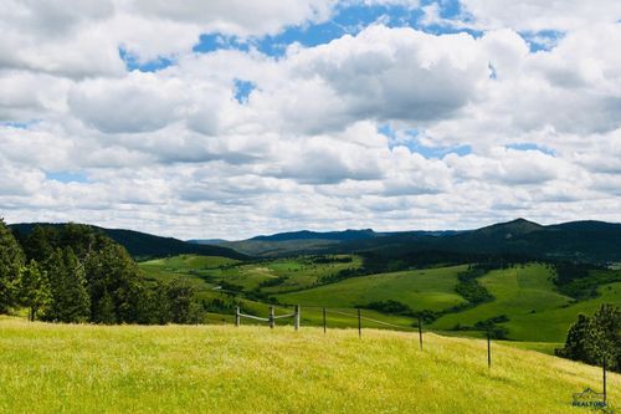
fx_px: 621
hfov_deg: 53.1
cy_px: 207
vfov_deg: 36.8
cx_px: 310
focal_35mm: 36
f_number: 9
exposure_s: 1/320
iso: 100
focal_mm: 24
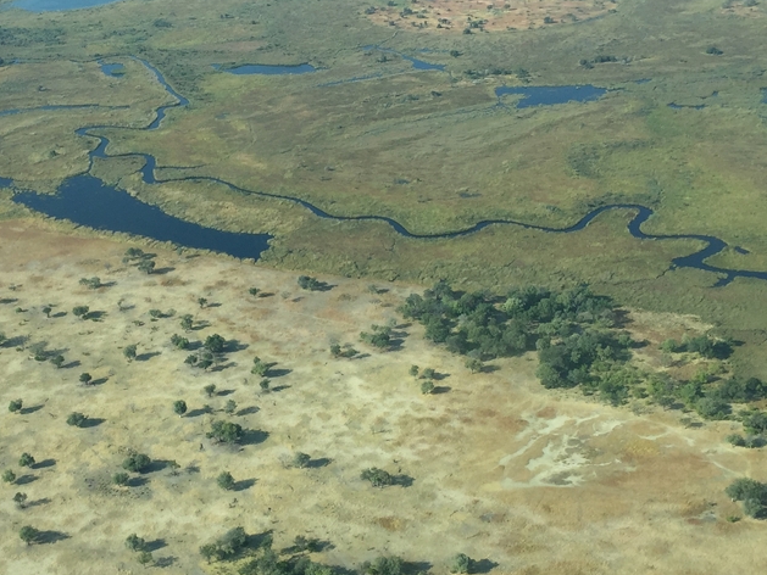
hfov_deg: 32.1
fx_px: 1308
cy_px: 277
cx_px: 199
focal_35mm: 59
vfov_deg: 24.8
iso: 32
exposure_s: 1/1130
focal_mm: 4.15
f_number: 2.2
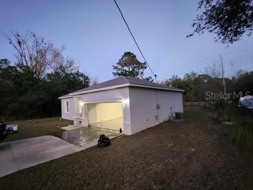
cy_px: 95
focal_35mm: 13
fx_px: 95
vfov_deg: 89.9
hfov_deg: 106.2
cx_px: 126
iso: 640
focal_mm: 1.7
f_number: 2.2
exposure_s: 1/30
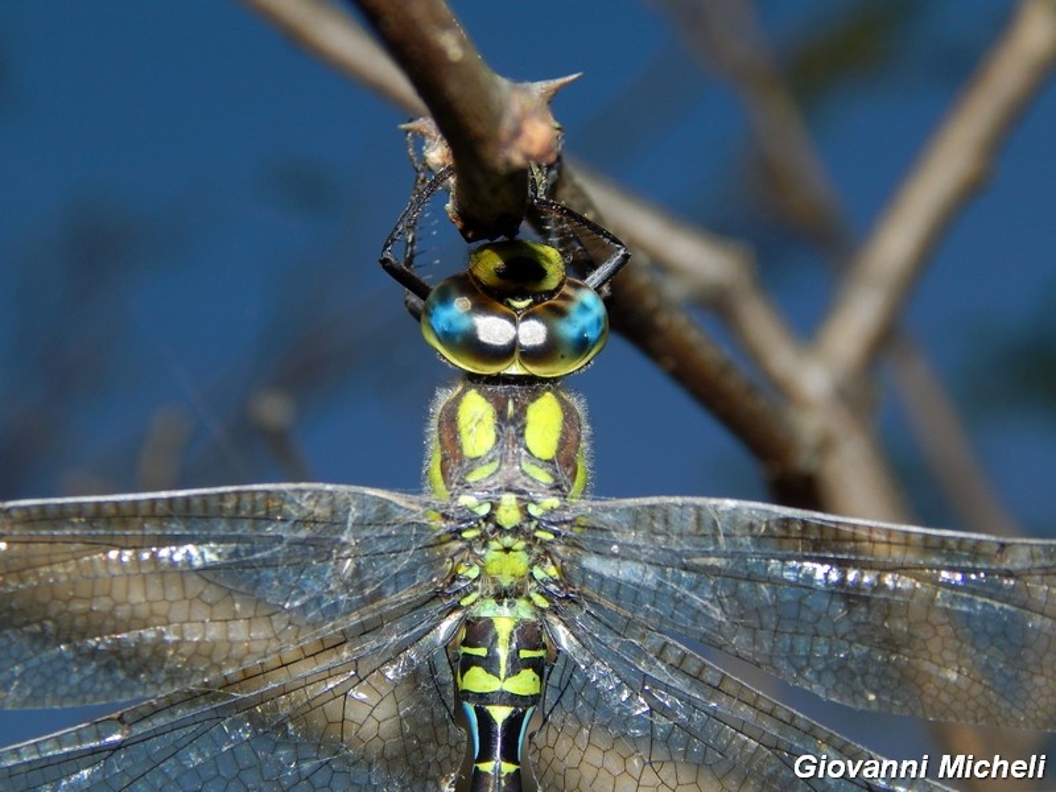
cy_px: 396
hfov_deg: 17.1
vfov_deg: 12.9
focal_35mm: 115
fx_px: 3508
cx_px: 528
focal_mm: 20.5
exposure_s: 1/500
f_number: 9.2
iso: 125
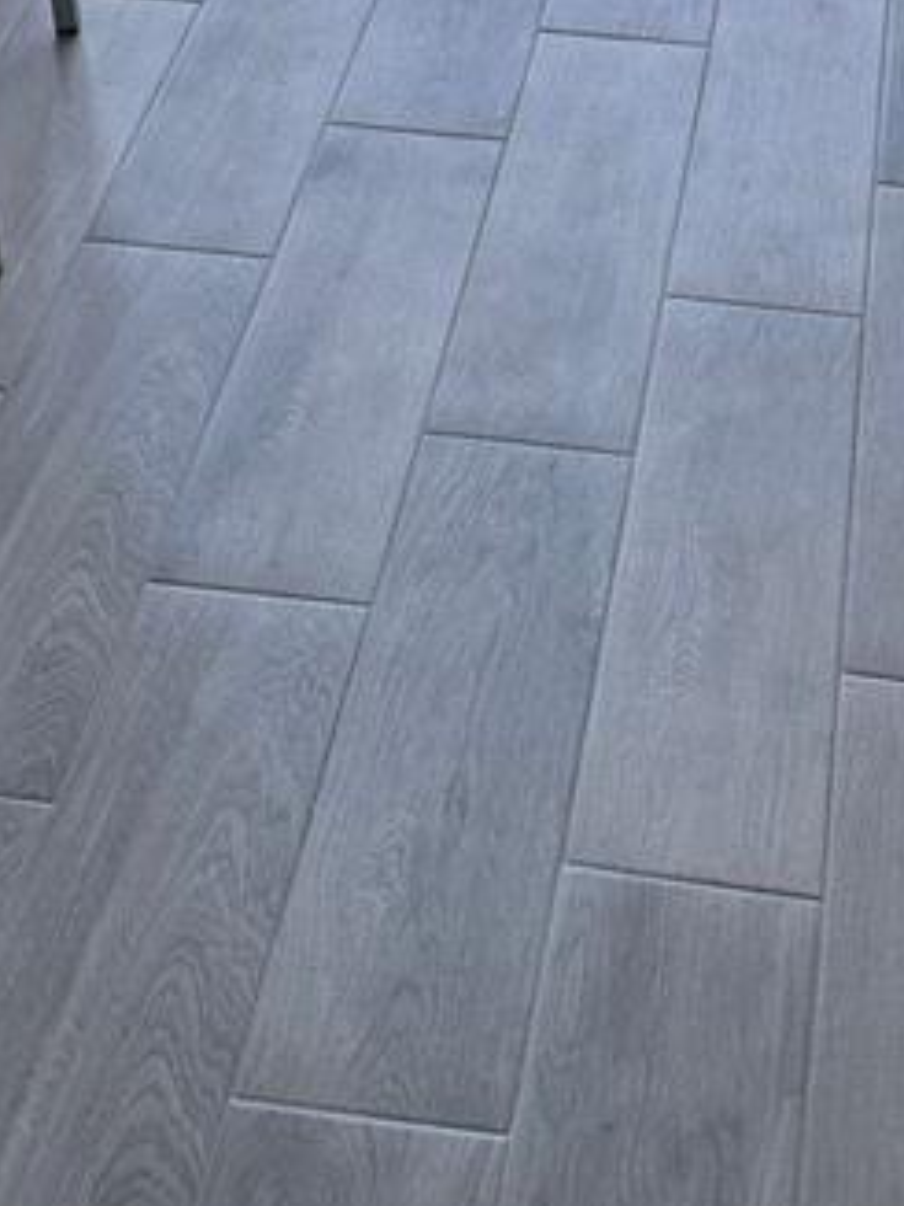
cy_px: -302
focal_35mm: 88
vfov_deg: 20.6
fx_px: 3066
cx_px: 502
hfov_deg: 16.8
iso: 125
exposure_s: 1/121
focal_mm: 6.76
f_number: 1.78
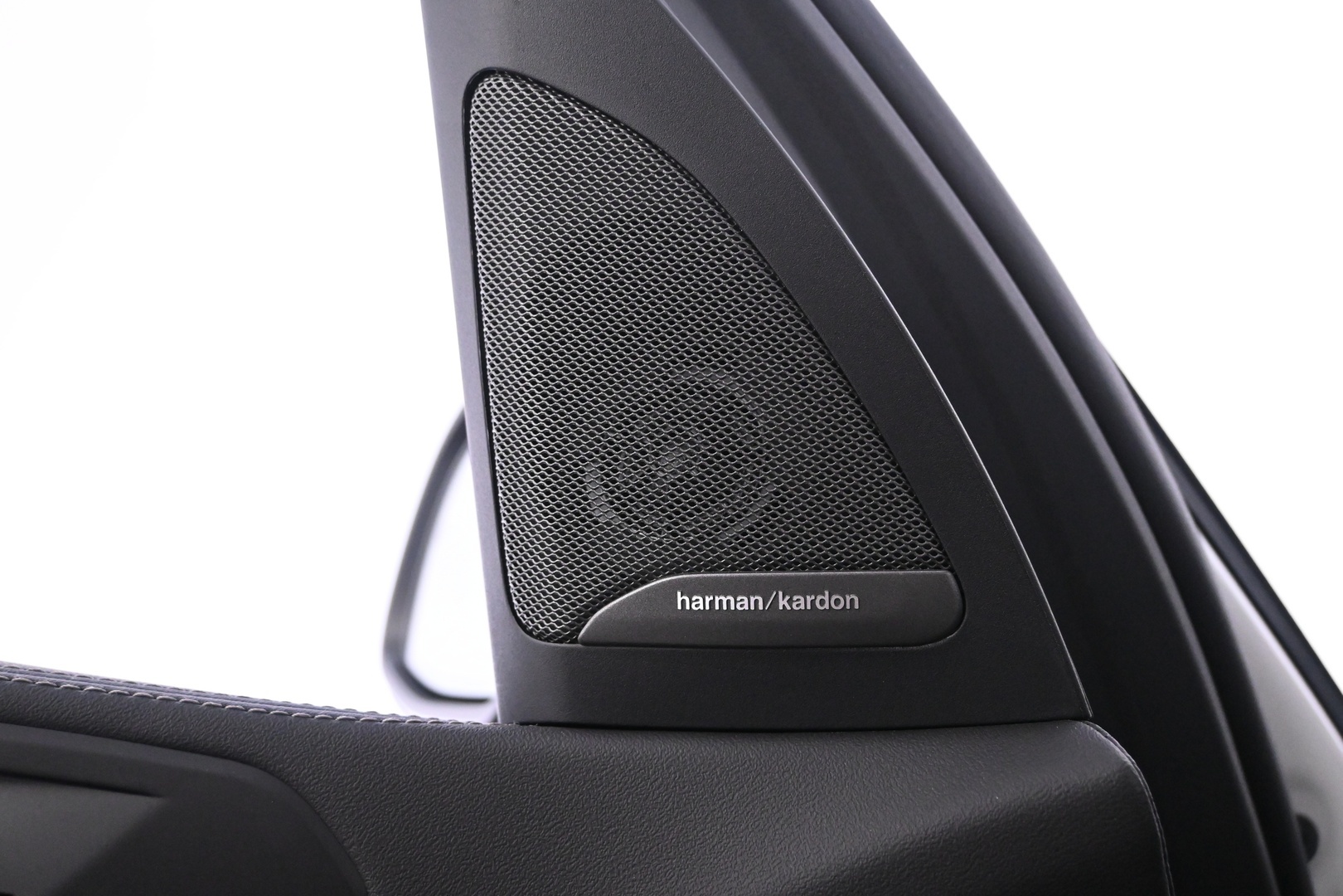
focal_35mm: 33
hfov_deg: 57.2
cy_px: 448
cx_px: 672
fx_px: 1231
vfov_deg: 40.0
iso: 3200
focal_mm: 22
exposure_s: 1/40
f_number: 4
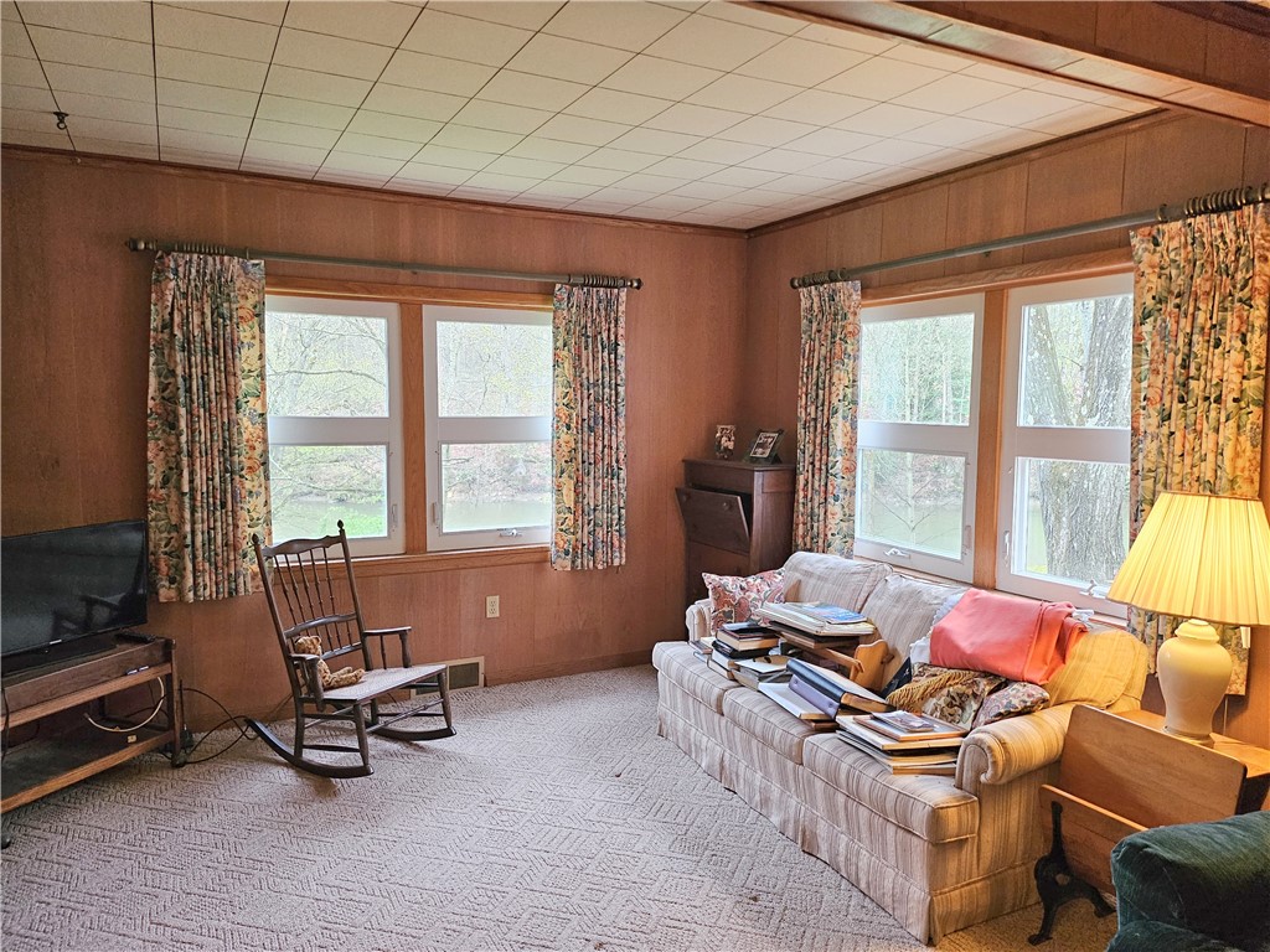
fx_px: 881
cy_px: 476
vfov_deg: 56.8
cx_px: 635
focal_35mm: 24
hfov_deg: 71.6
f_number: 1.8
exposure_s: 1/120
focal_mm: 5
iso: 320
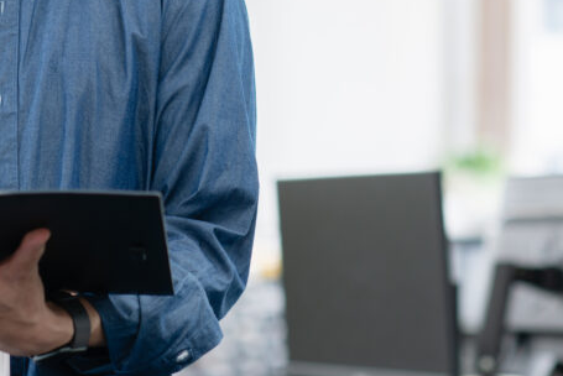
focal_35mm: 191
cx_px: 198
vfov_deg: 7.2
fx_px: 2989
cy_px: -41
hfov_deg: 10.8
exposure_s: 1/160
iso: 200
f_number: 2.8
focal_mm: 85
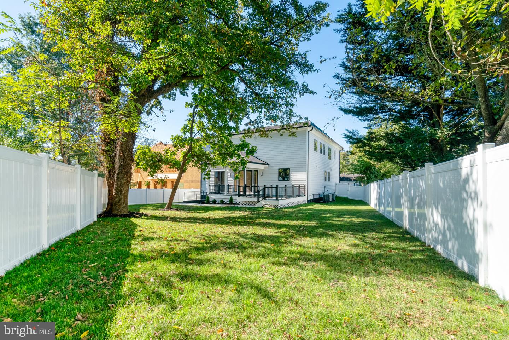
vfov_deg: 73.8
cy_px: 170
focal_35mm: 16
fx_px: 226
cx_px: 254
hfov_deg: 96.7
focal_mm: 16
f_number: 8
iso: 1250
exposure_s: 1/1600
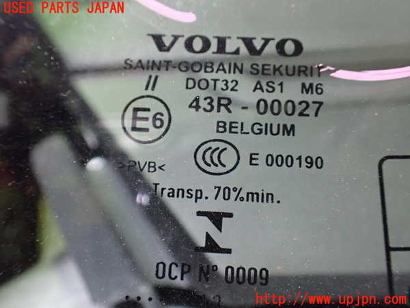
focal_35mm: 30
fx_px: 355
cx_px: 205
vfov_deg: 46.8
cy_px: 154
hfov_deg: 60.0
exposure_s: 1/50
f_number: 2.3
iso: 800
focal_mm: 5.4
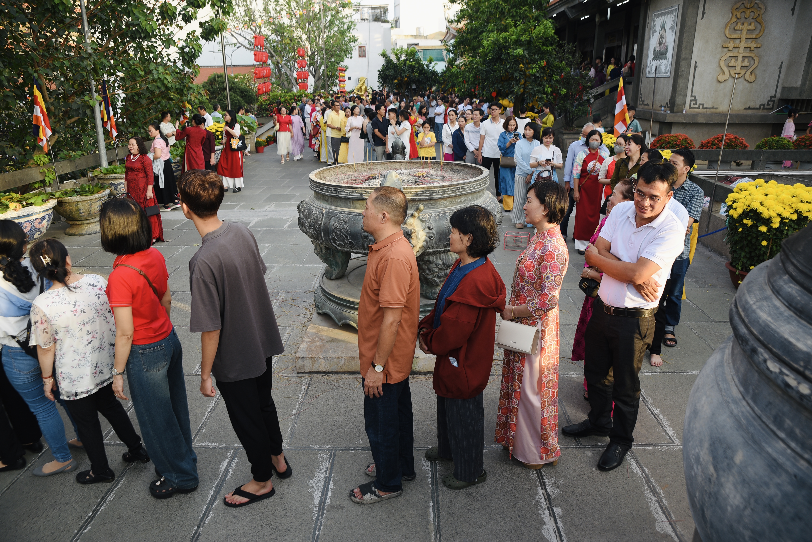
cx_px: 406
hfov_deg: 73.7
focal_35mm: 24
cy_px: 271
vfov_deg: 53.2
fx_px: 542
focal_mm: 24
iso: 125
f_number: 4
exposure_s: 1/125
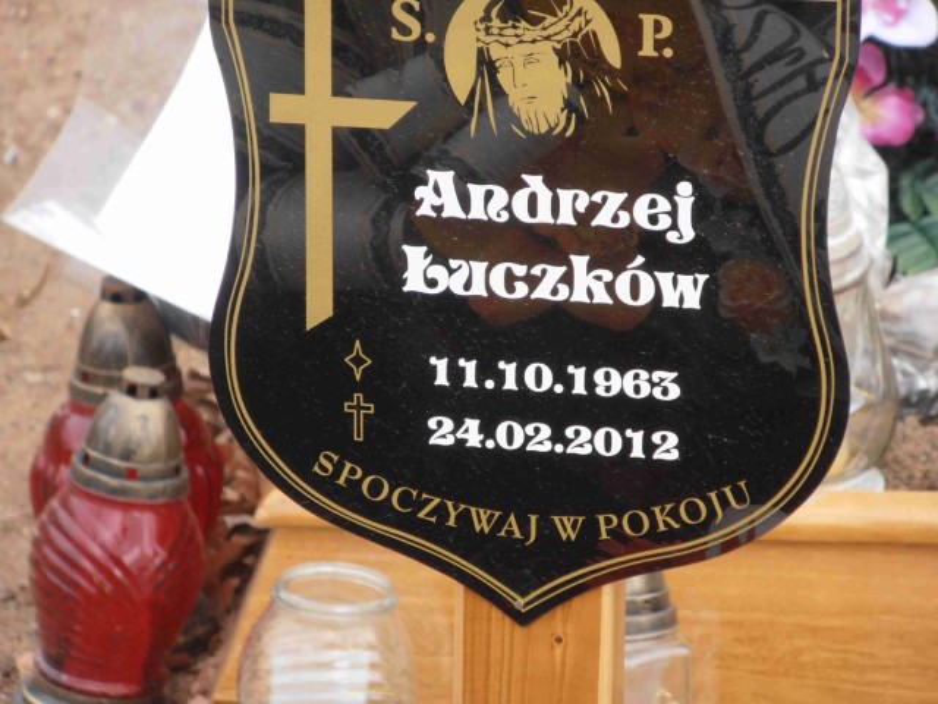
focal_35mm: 240
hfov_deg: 8.2
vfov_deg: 6.2
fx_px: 6503
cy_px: 352
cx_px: 469
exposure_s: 1/200
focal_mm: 42.54
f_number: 5.7
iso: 125
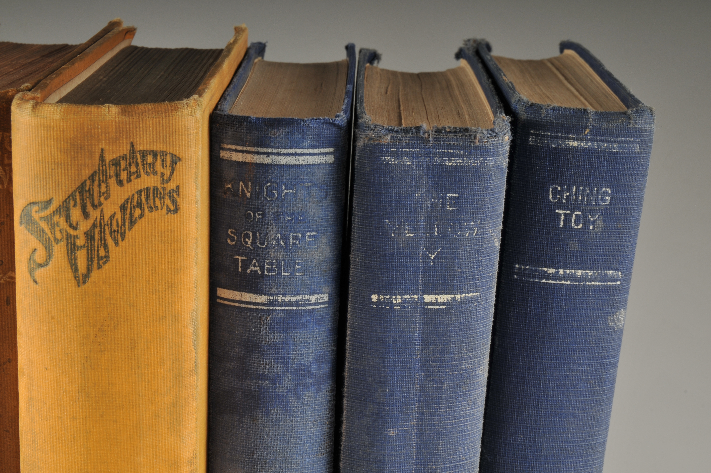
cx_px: 356
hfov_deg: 24.6
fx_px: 1627
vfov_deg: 16.5
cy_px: 236
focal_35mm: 82
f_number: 22
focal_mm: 55
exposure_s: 1/250
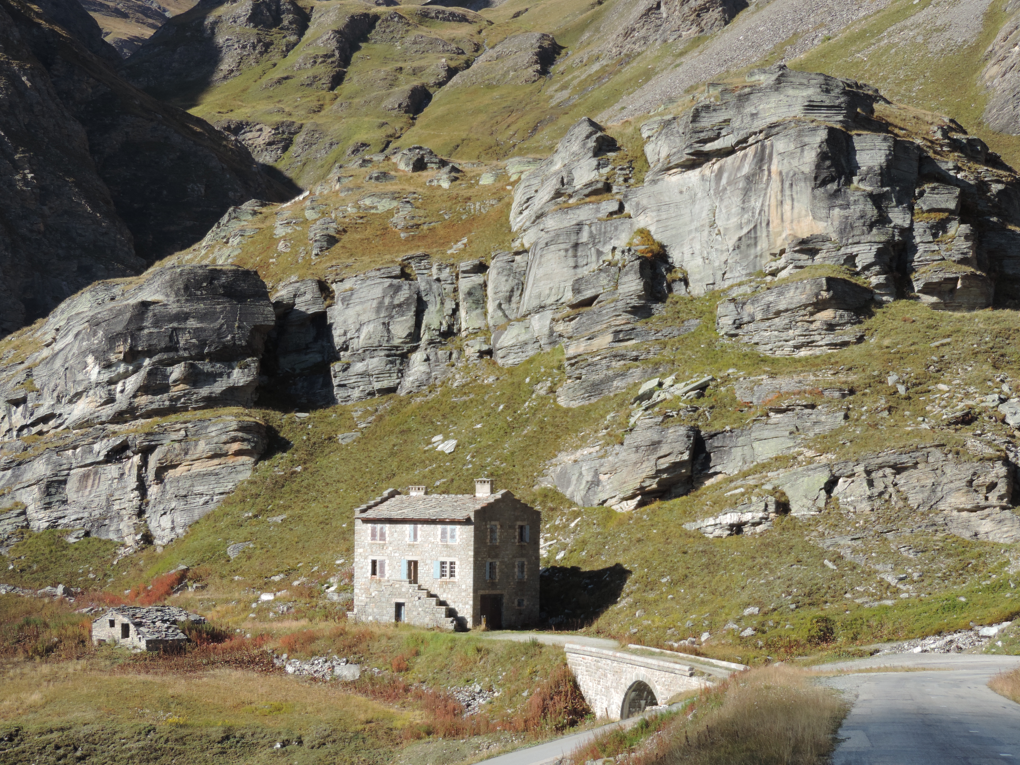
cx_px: 510
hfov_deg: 23.0
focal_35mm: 85
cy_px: 382
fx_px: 2505
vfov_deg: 17.4
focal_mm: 15.1
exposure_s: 1/400
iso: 80
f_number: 4
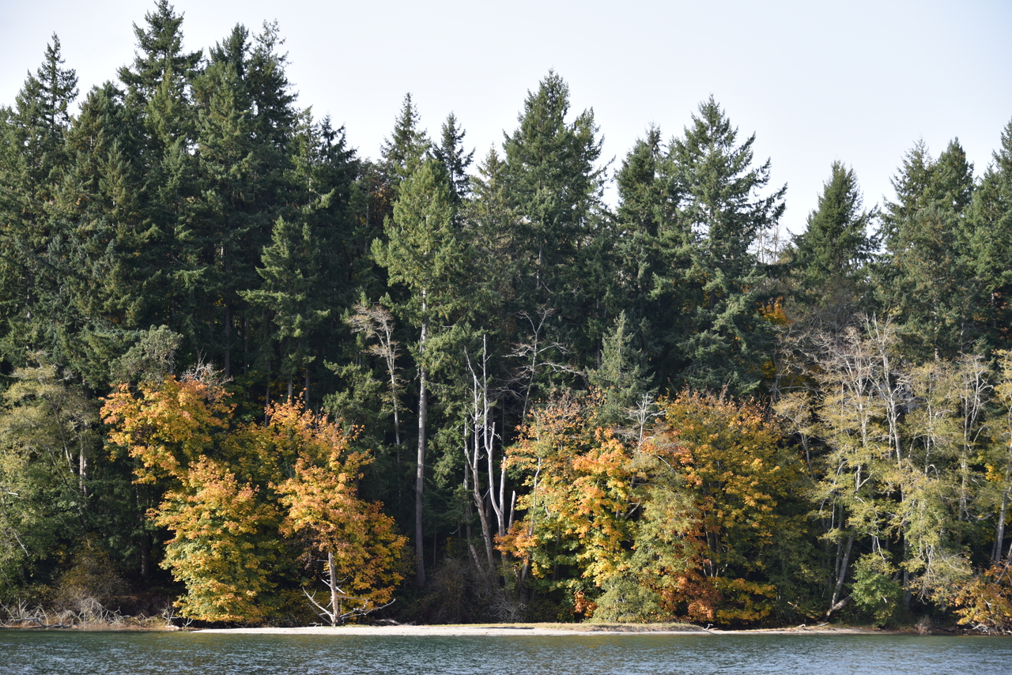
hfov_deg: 23.9
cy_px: 338
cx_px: 506
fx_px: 2390
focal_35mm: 85
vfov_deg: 16.1
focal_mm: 85
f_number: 5.6
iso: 100
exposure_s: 1/200
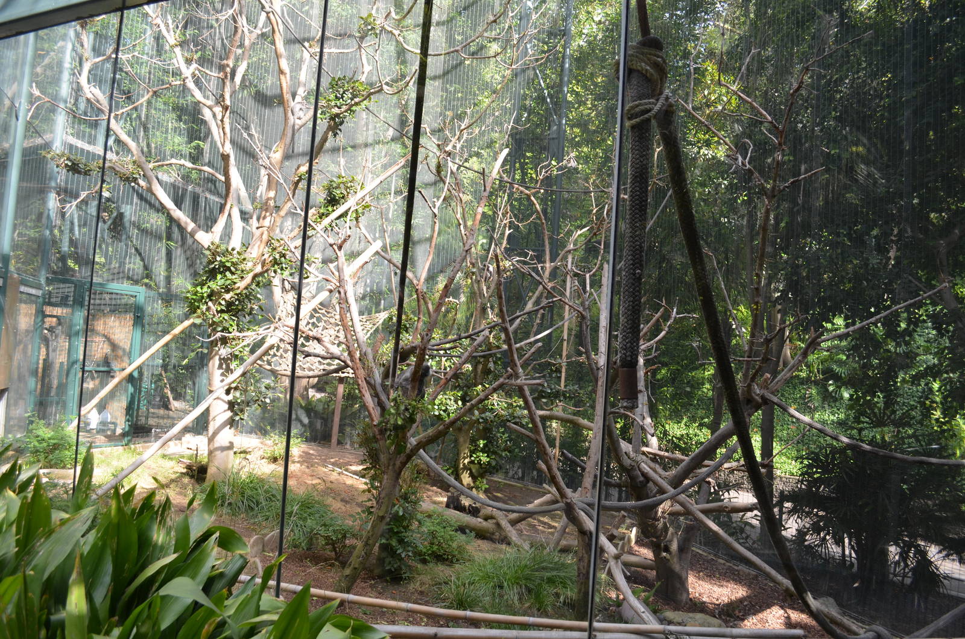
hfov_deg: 67.5
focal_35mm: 27
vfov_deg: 47.7
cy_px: 320
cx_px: 482
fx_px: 722
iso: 320
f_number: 5.6
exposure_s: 1/125
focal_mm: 18
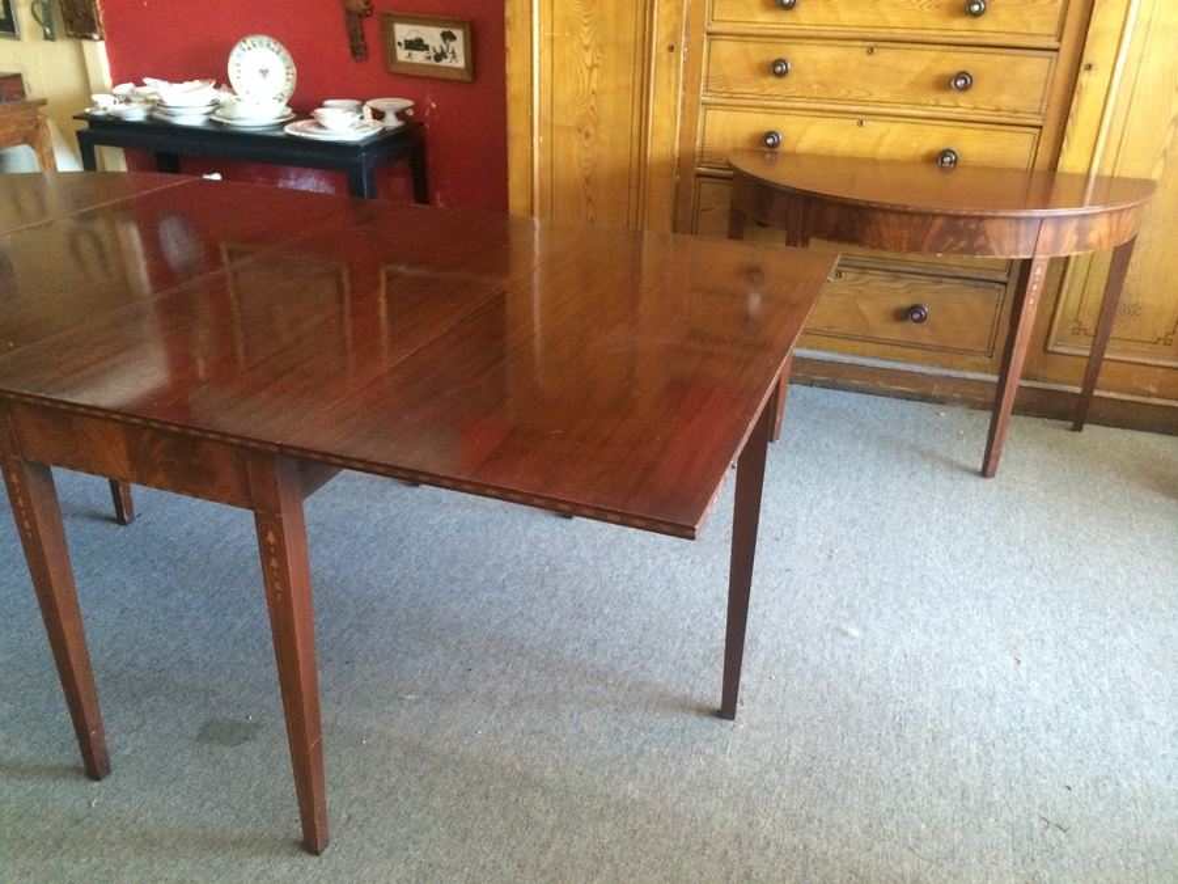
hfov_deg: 60.0
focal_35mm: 30
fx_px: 1021
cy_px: 442
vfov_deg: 46.8
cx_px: 589
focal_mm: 4.12
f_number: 2.2
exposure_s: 1/20
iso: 320
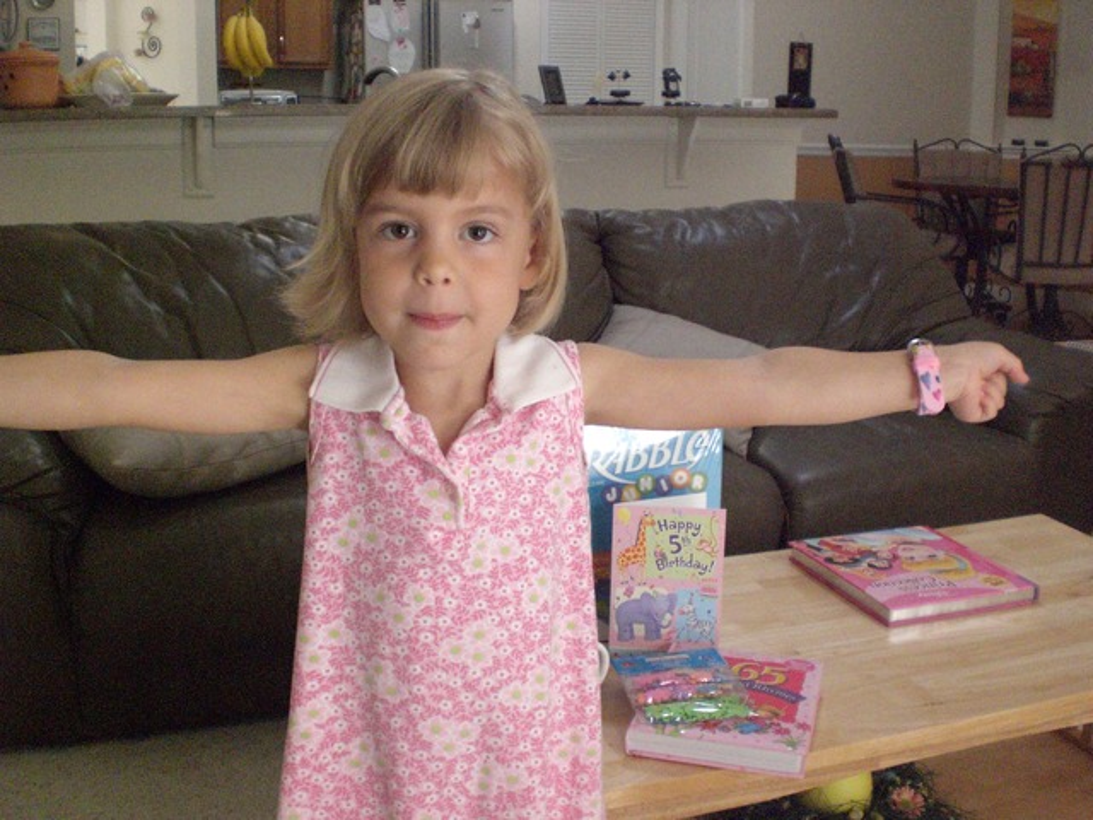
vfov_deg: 37.7
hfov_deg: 49.0
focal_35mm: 38
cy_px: 410
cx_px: 546
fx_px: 1200
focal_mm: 6.3
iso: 800
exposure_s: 1/80
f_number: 3.1
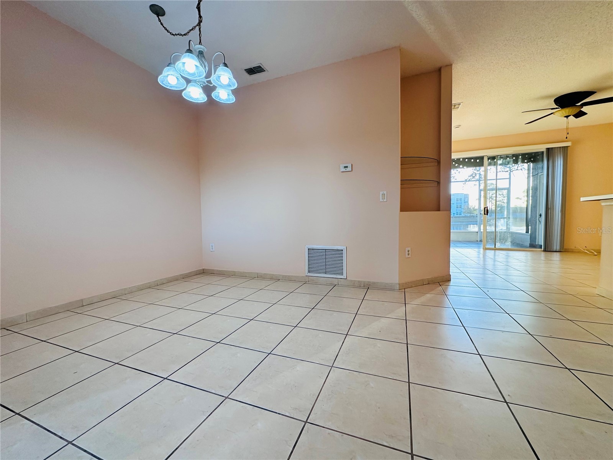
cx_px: 306
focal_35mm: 14
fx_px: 248
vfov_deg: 85.7
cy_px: 230
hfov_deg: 102.1
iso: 160
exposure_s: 1/120
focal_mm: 2.22
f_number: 2.2
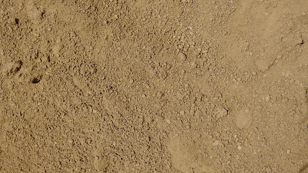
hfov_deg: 39.9
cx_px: 154
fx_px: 425
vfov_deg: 23.0
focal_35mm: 52
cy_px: 71
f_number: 7.1
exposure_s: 1/1500
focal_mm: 32.9
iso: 160
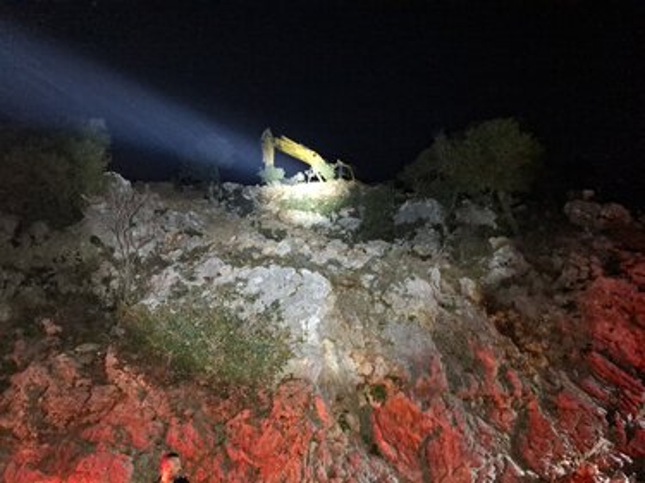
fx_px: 428
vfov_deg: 58.9
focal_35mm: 23
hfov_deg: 73.9
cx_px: 322
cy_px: 242
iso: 2500
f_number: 1.8
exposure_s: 1/10
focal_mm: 5.54
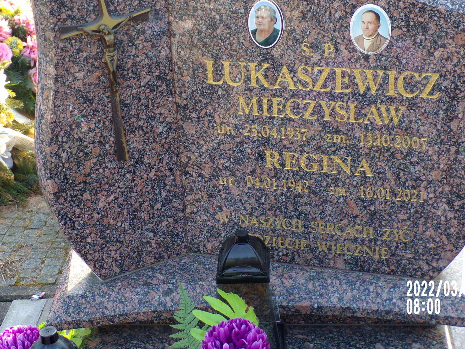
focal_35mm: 66
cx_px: 272
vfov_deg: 22.2
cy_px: 114
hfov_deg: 29.3
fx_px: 887
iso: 80
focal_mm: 8.7
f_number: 3.5
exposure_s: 1/70
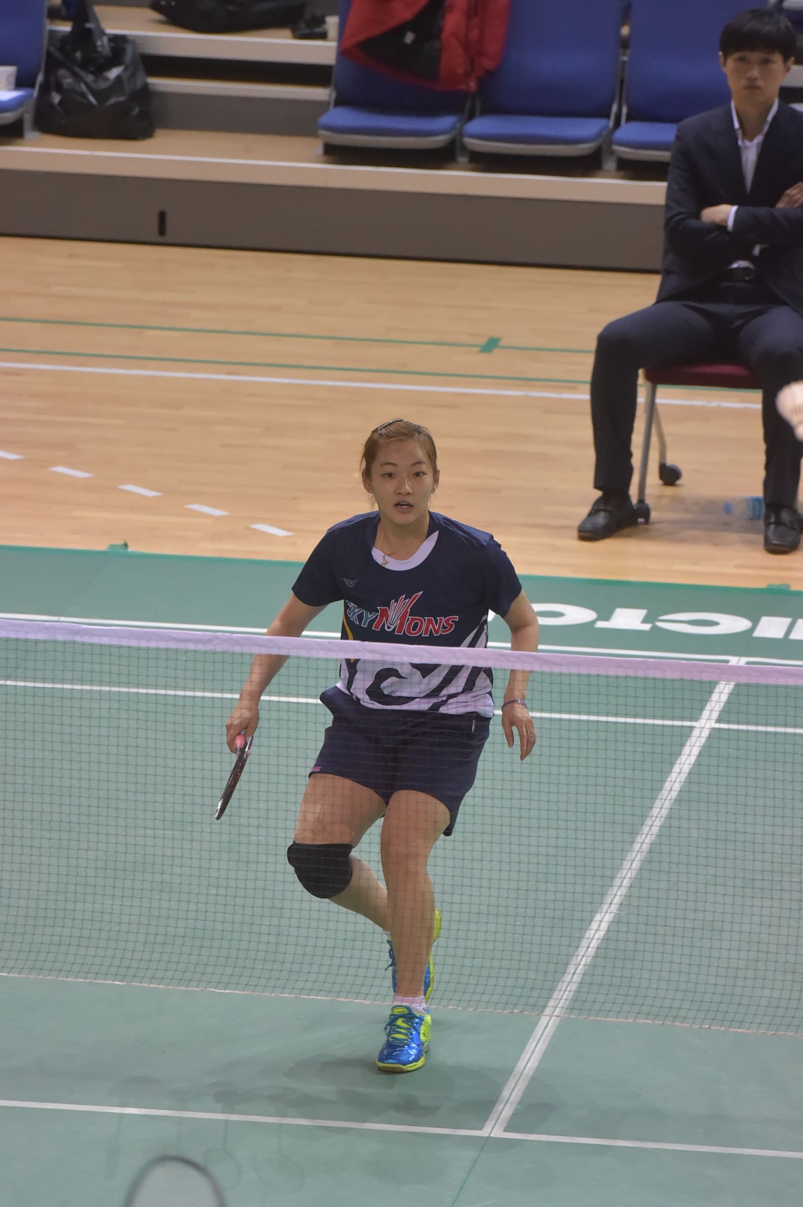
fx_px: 10048
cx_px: 402
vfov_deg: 6.9
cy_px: 604
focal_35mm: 300
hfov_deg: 4.6
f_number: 11
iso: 12800
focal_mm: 300
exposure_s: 1/500
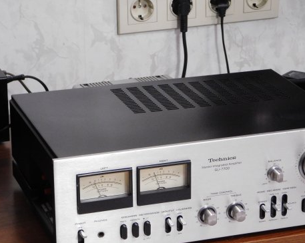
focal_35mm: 127
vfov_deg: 12.1
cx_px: 187
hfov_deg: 15.2
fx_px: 1146
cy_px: 138
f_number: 4.6
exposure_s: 1/30
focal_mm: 17.6
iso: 640
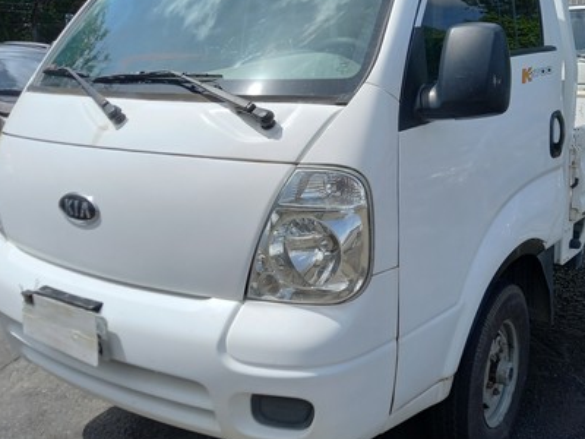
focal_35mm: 40
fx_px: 676
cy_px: 177
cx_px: 338
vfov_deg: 35.8
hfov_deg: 46.6
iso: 25
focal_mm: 4.6
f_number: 2
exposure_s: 1/752
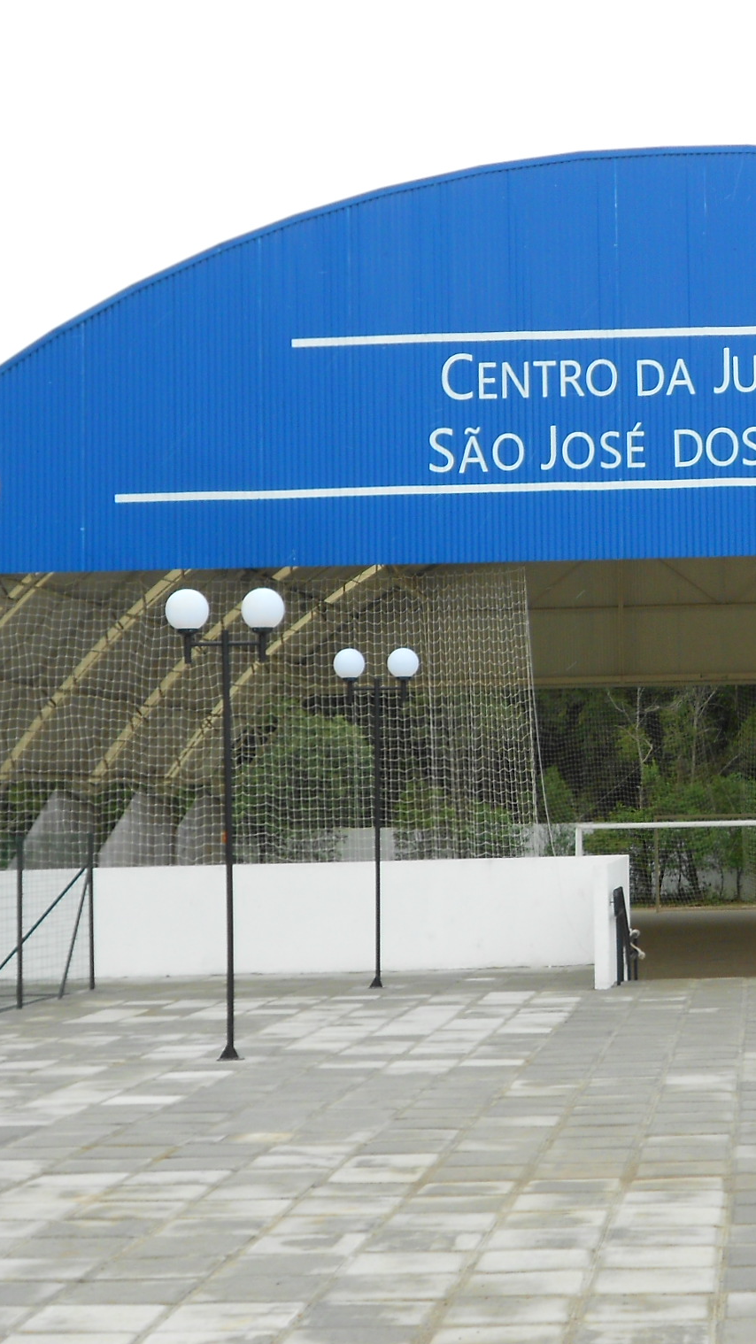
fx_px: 2566
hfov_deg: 16.5
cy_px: 676
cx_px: 717
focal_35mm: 72
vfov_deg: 29.4
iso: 80
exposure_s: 1/100
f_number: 4.5
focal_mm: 8.8
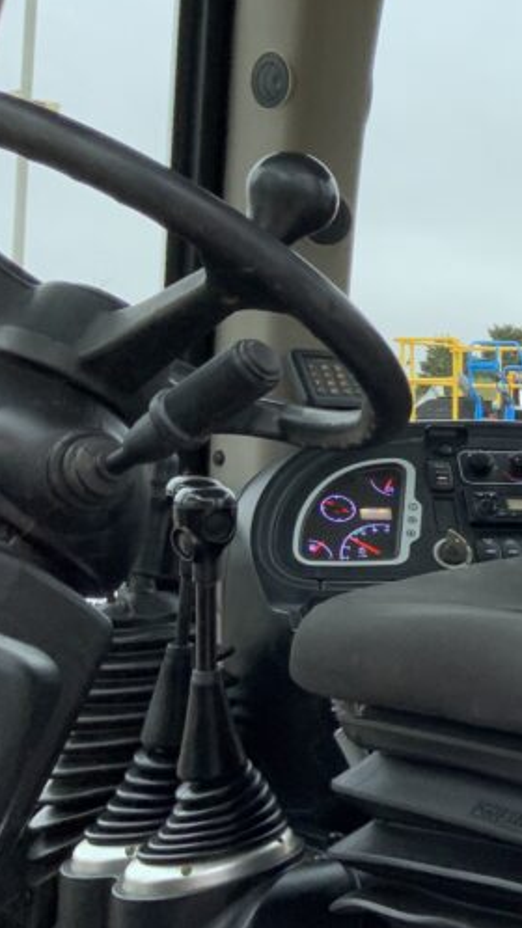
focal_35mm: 65
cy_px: 457
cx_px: 914
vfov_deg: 32.4
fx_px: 1600
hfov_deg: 16.0
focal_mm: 3
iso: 25
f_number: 1.8
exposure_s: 1/122
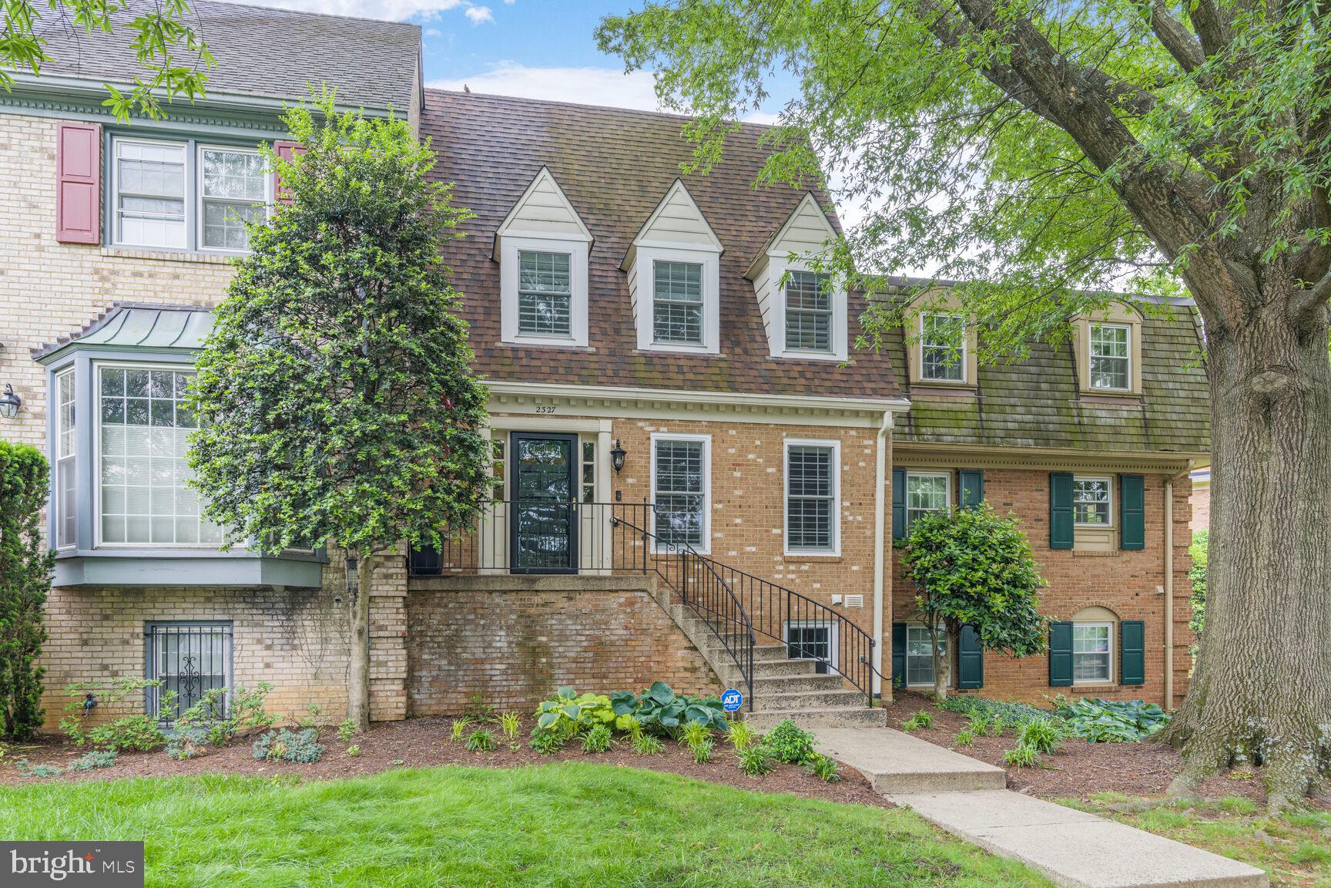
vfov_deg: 59.5
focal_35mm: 21
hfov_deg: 81.2
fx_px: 776
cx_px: 666
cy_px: 444
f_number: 8
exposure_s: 1/60
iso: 400
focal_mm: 21
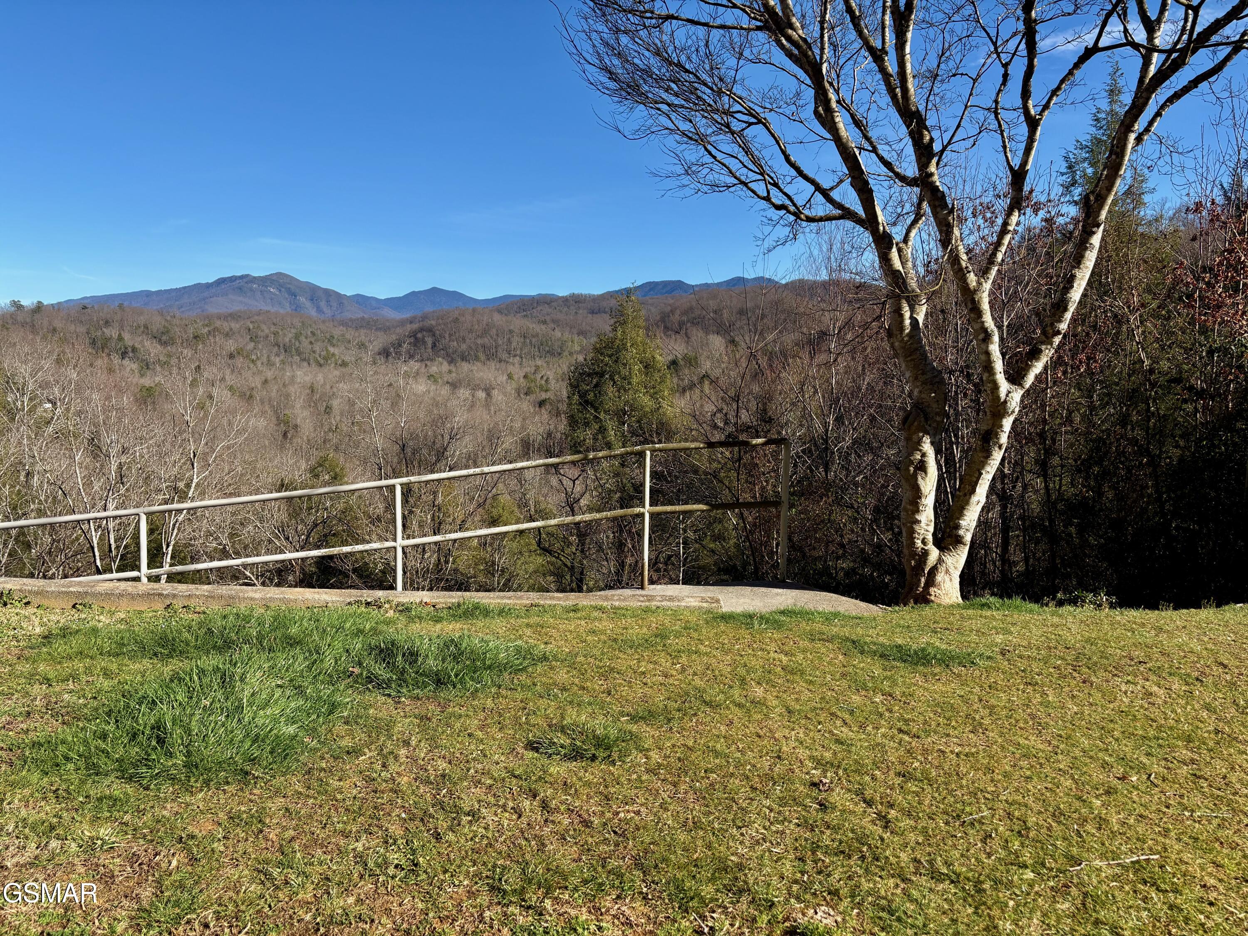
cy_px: 468
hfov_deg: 67.3
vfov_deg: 53.1
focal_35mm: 26
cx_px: 624
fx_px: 937
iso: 50
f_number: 1.6
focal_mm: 5.96
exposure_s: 1/2451
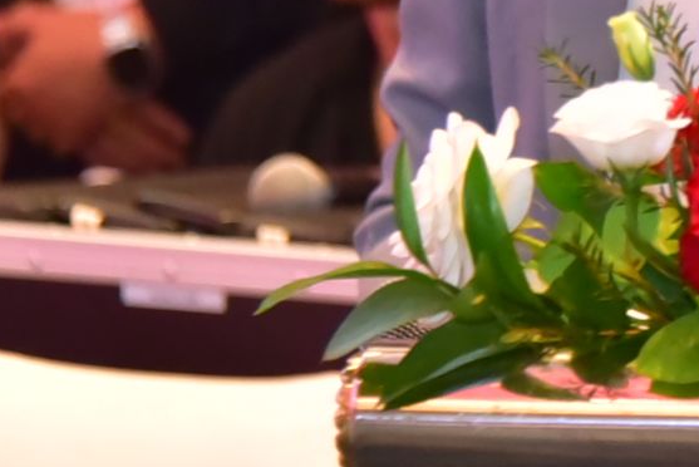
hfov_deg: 3.6
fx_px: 10898
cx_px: 1403
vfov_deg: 2.5
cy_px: -90
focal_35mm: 561
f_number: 6.3
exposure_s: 1/125
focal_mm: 125
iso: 5000
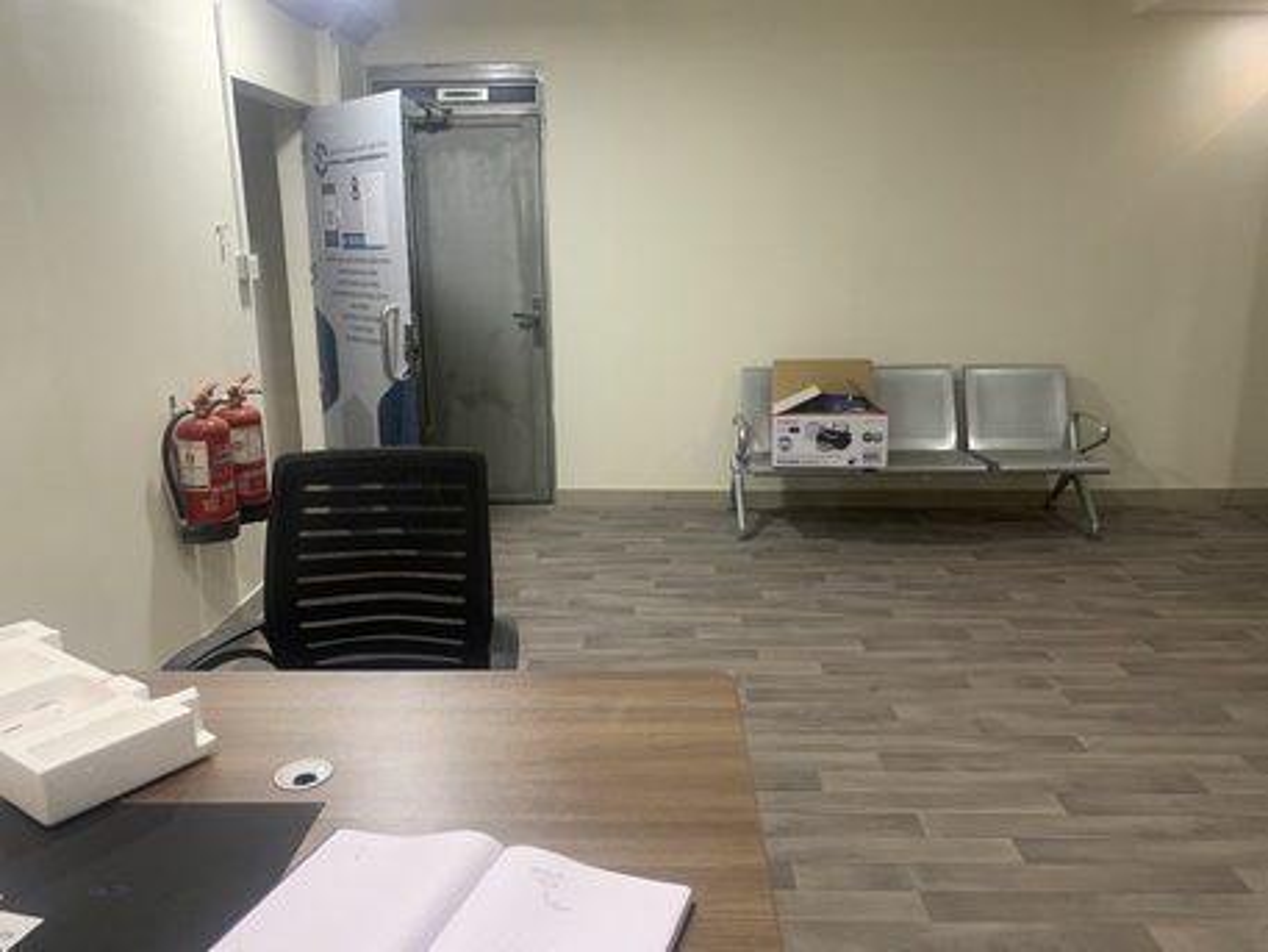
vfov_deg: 53.1
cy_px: 476
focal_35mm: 26
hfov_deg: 67.3
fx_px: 953
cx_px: 634
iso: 250
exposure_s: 1/60
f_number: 1.8
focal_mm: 4.25
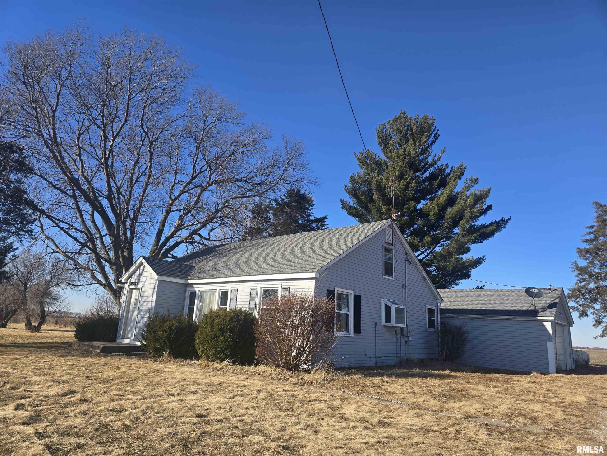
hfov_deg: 73.9
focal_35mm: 23
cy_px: 228
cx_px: 304
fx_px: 403
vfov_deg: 58.9
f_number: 1.7
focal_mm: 6.3
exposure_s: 1/631
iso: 12
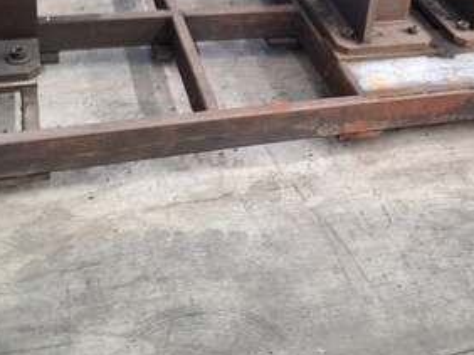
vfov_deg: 28.1
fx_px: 670
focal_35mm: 49
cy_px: 13
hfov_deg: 38.6
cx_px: 306
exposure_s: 1/24
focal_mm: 5.54
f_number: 1.8
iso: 320
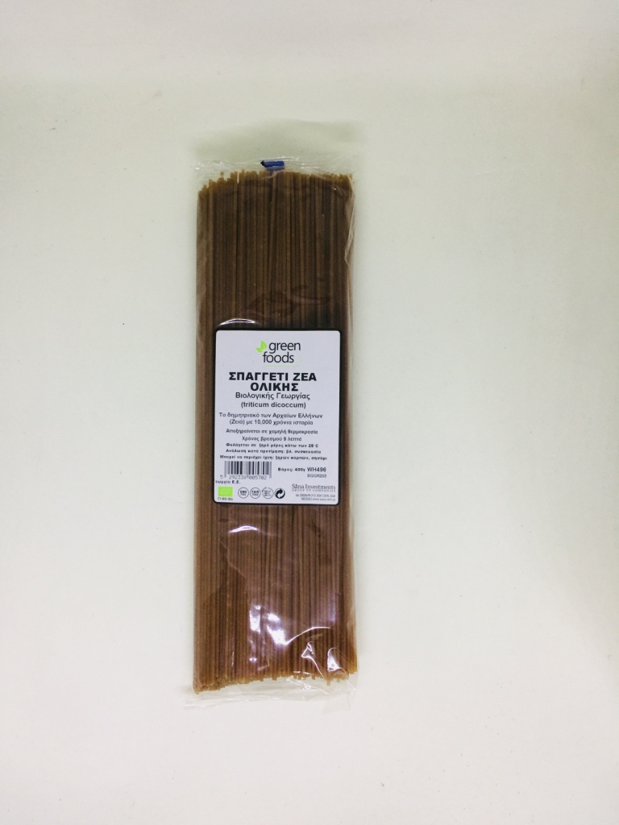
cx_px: 310
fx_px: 691
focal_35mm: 29
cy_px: 412
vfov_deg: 61.7
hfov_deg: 48.2
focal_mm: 4.15
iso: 64
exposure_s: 1/33
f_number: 2.2
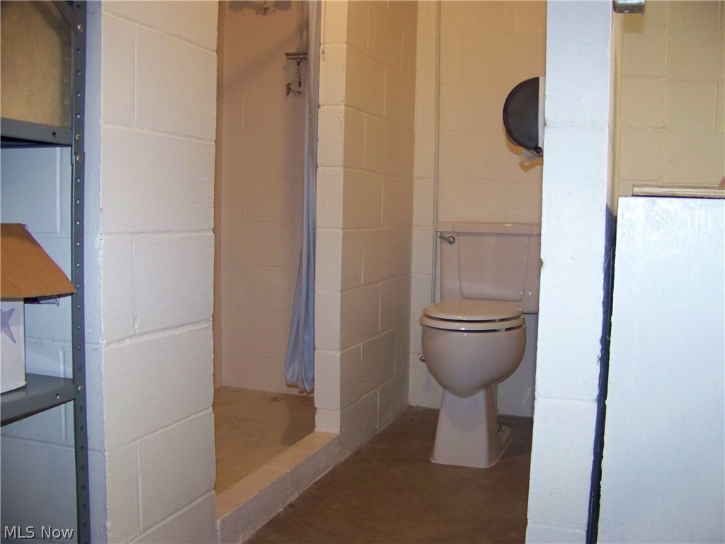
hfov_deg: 51.4
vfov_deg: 39.7
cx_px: 362
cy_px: 272
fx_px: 754
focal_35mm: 36
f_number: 2.8
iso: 200
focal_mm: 5.85
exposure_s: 1/30
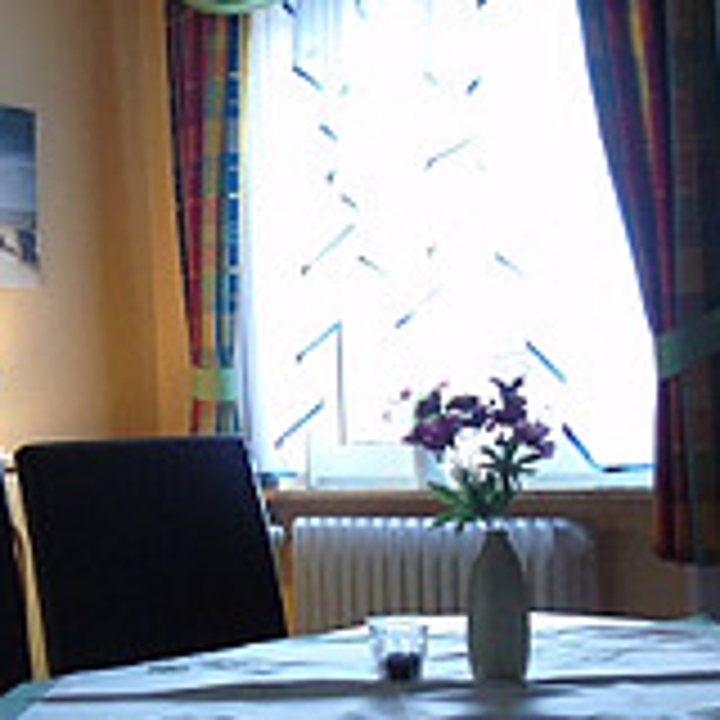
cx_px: 238
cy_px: 432
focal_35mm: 62
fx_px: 1459
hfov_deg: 27.5
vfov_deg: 27.7
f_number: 3.4
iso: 400
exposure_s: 1/15
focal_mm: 4.4
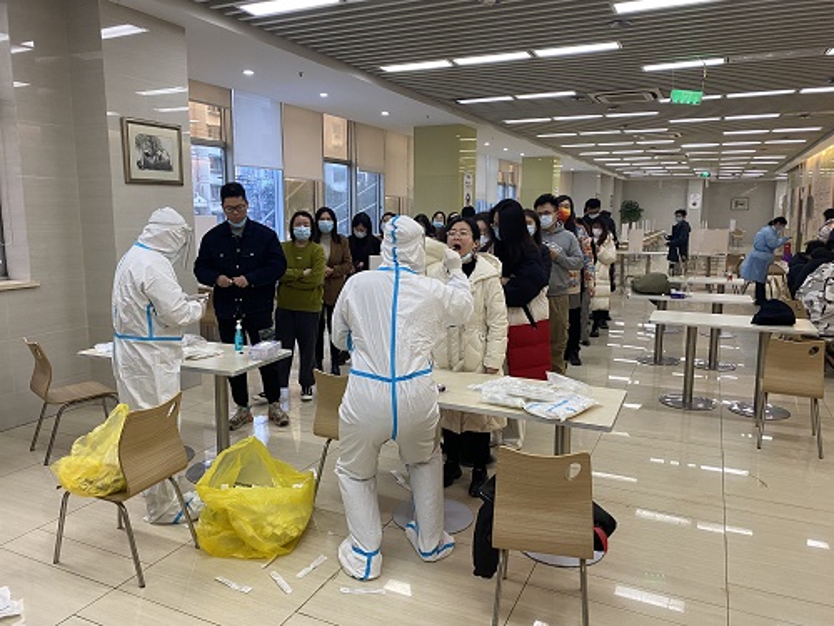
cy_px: 313
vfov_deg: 53.1
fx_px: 626
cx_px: 417
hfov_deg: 67.3
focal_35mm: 26
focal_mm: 4.25
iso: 160
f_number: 1.8
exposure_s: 1/50
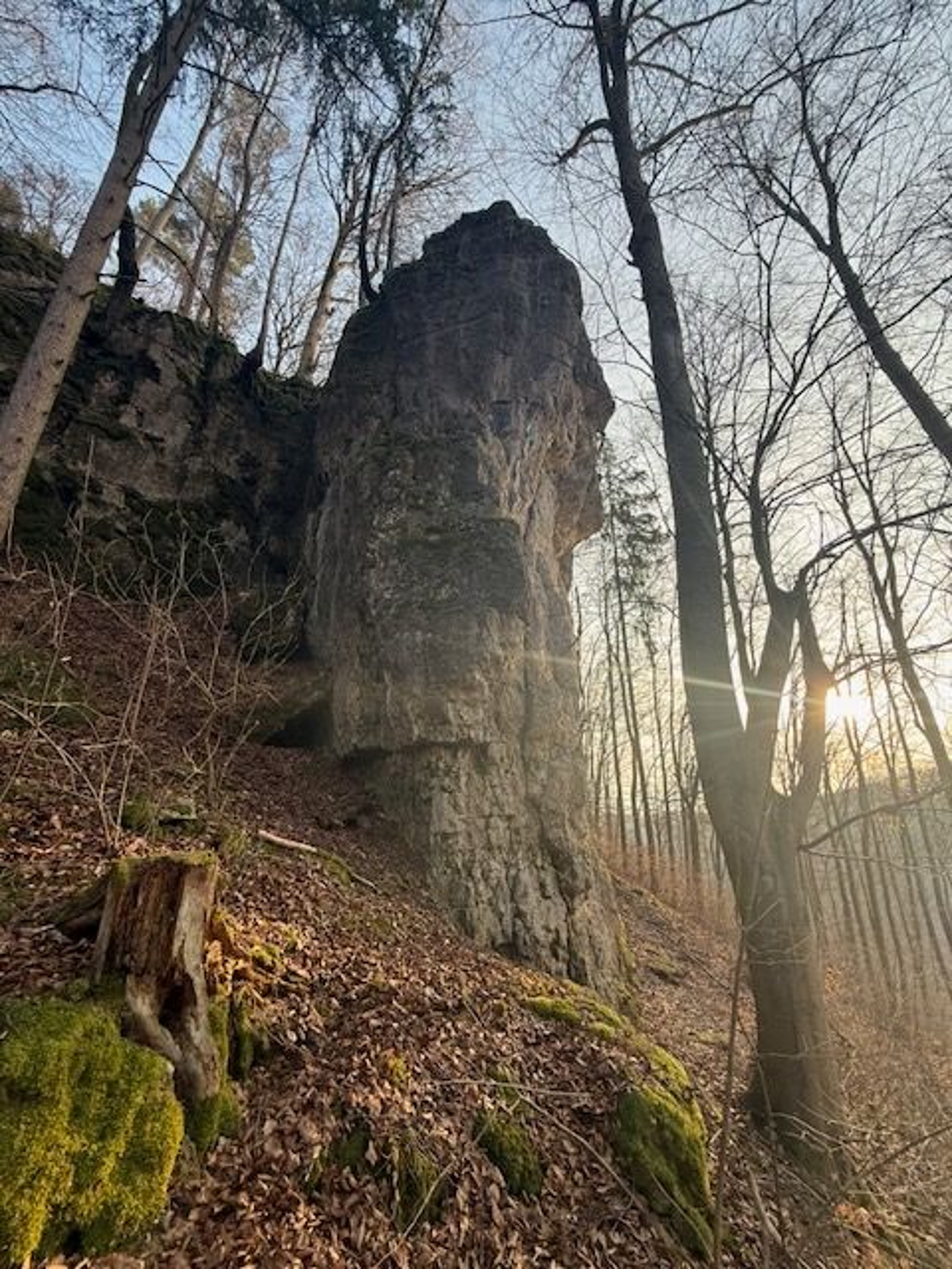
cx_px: 476
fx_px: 513
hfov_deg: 85.7
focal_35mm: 14
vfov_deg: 102.1
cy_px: 634
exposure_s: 1/198
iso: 64
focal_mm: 2.22
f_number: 2.2
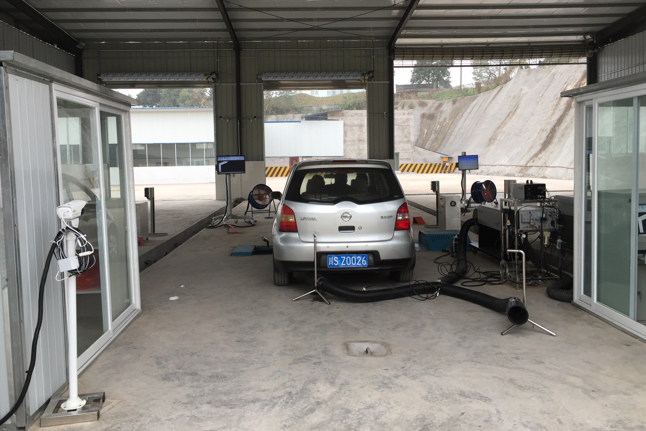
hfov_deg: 60.3
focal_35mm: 31
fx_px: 556
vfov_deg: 42.3
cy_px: 203
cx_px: 328
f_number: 2.2
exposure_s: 1/100
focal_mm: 4.15
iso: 40
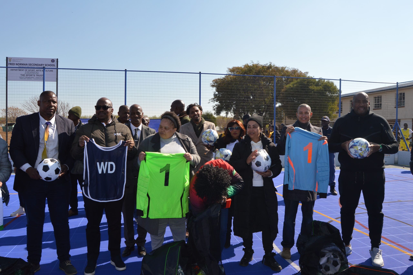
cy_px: 138
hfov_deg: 67.4
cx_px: 206
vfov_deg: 47.8
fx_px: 309
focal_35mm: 27
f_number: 9
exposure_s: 1/200
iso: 100
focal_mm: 18
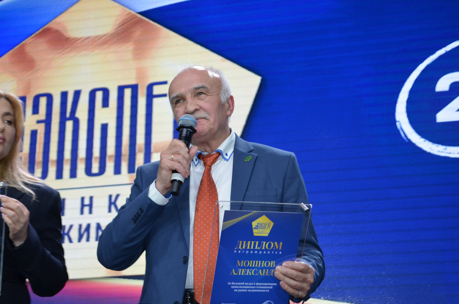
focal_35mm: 82
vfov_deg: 16.5
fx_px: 1050
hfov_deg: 24.7
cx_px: 230
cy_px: 152
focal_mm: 55
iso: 450
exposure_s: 1/60
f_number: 5.6
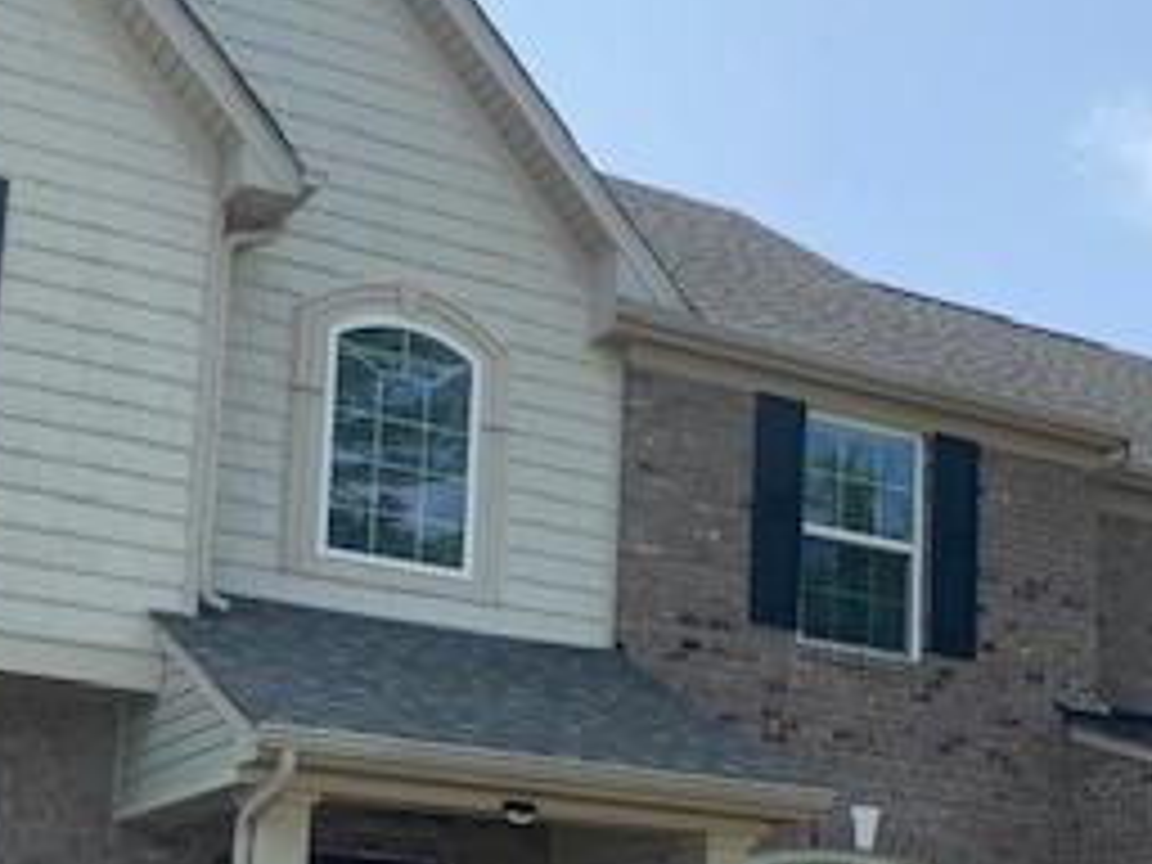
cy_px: 684
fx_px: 2163
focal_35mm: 65
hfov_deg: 29.8
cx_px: 652
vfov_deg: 22.3
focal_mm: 4.25
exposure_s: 1/1845
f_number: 1.8
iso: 25
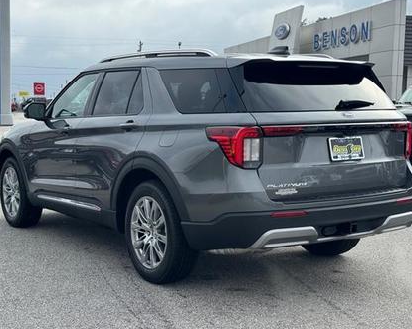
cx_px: 202
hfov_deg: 33.0
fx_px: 695
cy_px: 167
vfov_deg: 26.7
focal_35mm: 57
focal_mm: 6.76
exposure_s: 1/2959
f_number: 1.78
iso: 64
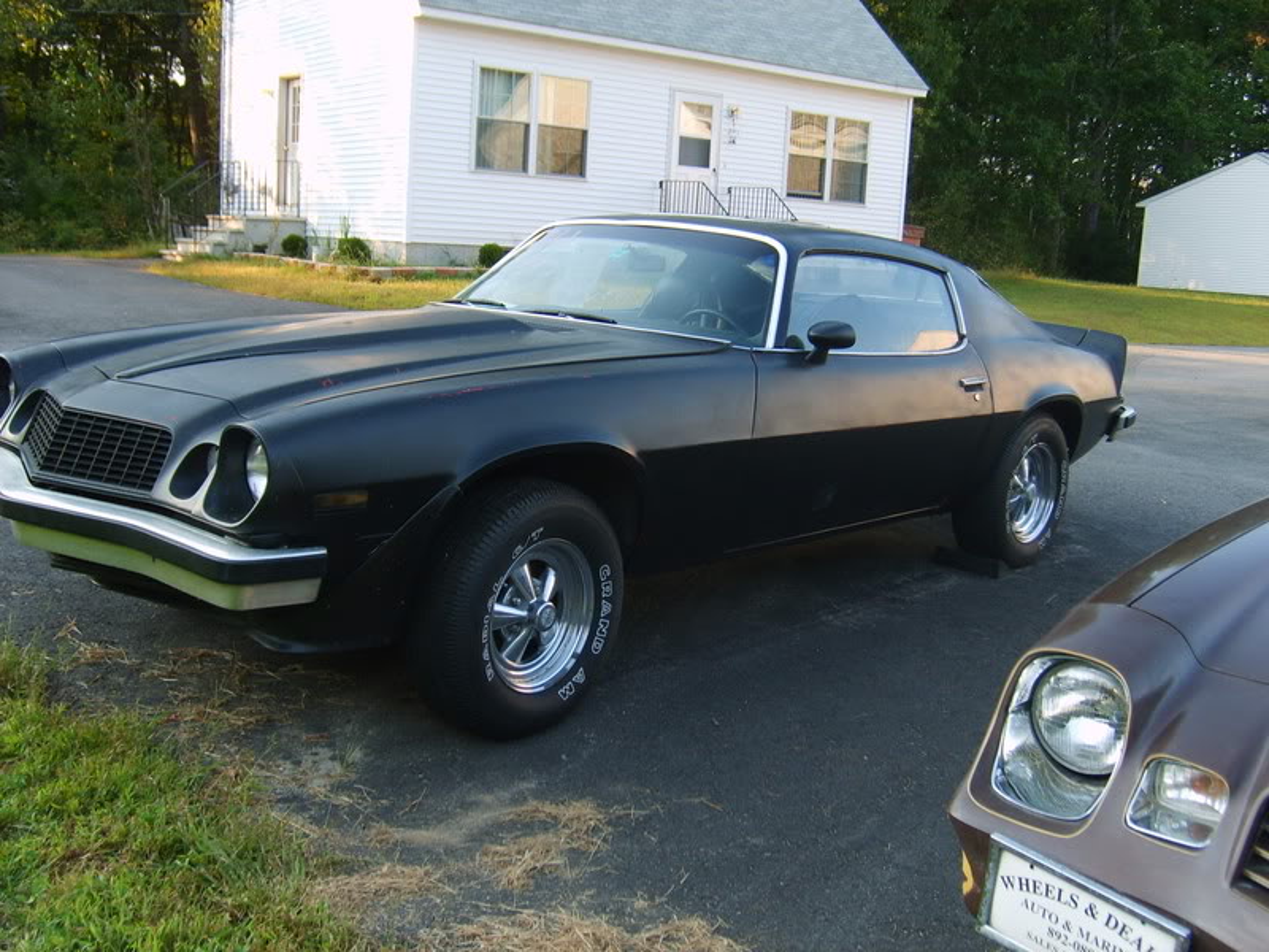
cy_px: 476
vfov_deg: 40.7
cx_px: 634
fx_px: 1283
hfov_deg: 52.6
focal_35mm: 35
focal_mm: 5.8
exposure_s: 1/90
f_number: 2.8
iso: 50
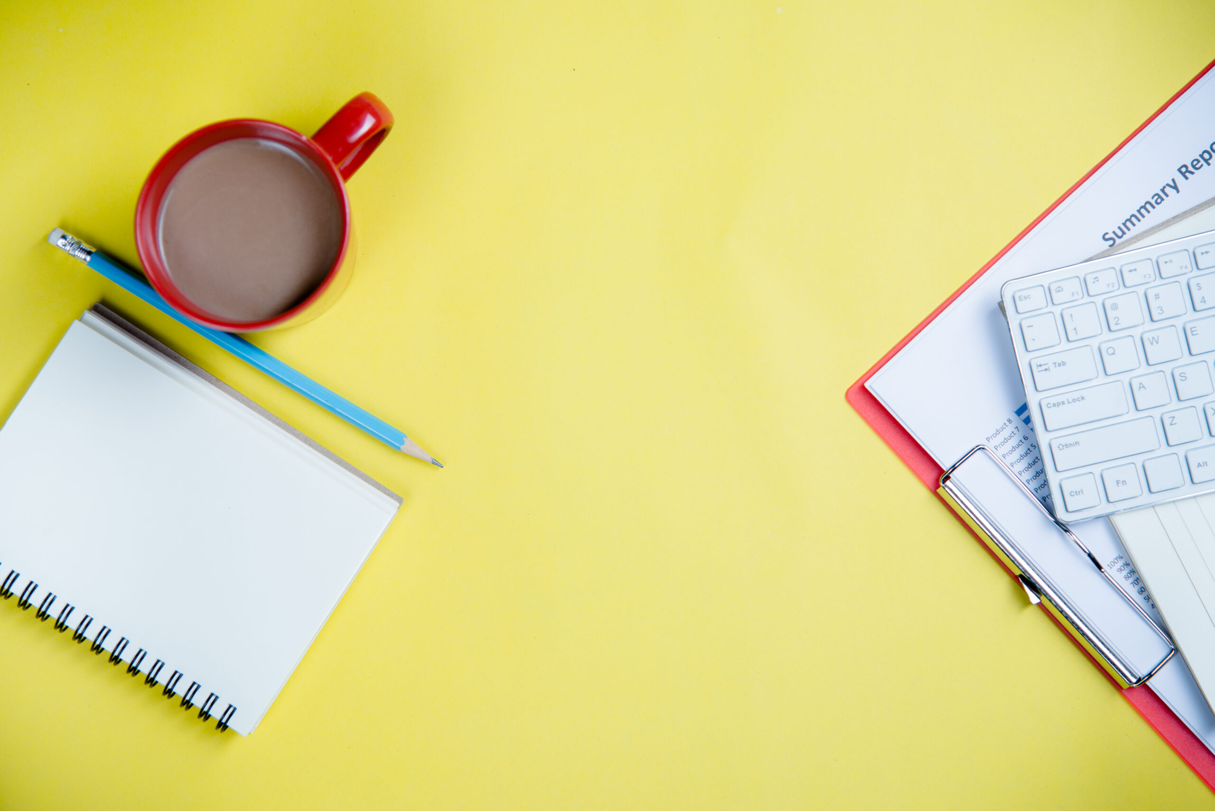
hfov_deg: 21.5
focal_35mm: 95
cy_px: 406
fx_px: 3207
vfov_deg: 14.4
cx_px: 608
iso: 100
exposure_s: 1/125
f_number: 4.5
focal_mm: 95
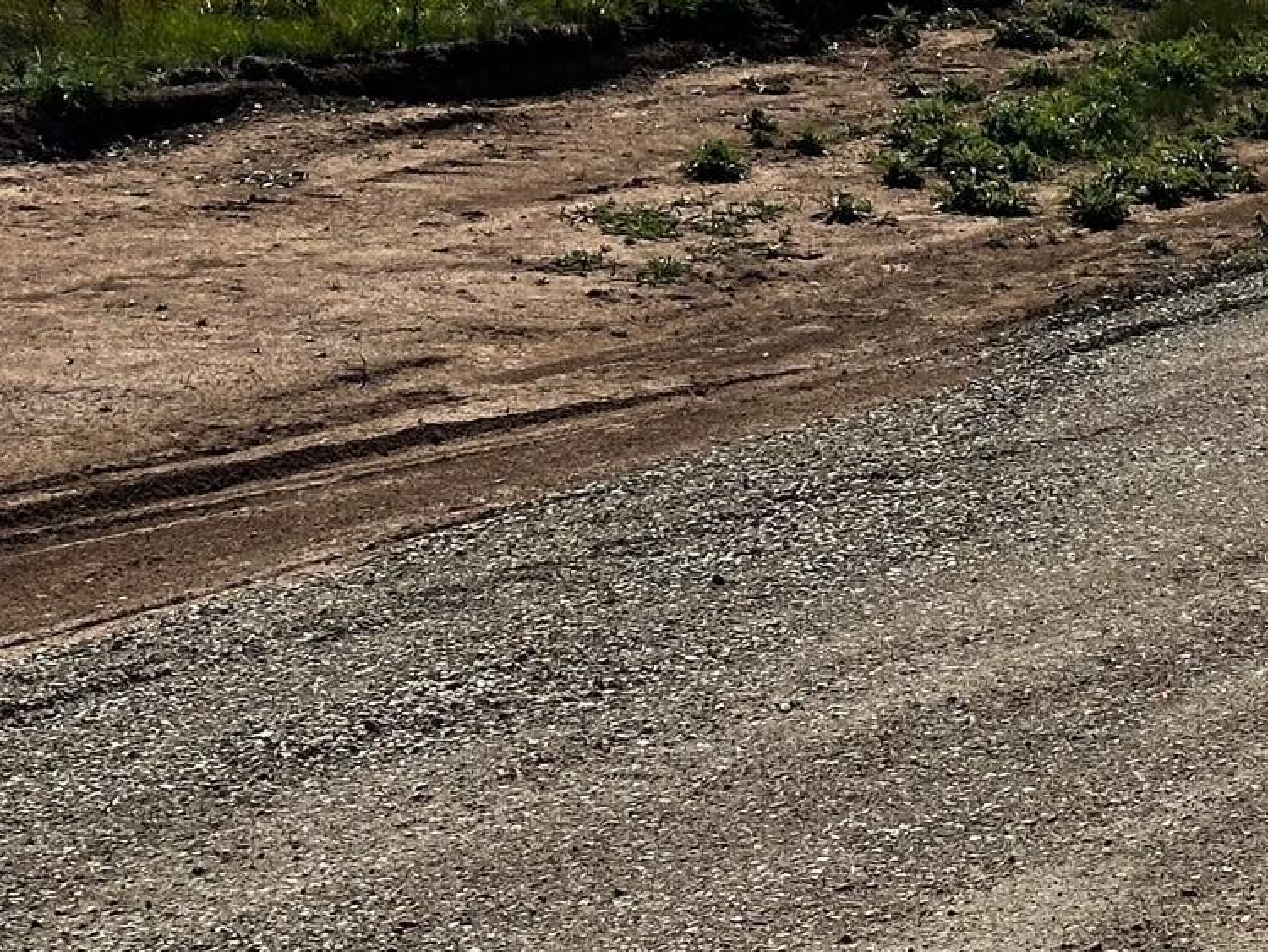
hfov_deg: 15.0
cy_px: -250
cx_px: 1320
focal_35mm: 129
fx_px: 4727
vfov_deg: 11.2
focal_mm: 6.86
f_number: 1.78
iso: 64
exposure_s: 1/6211
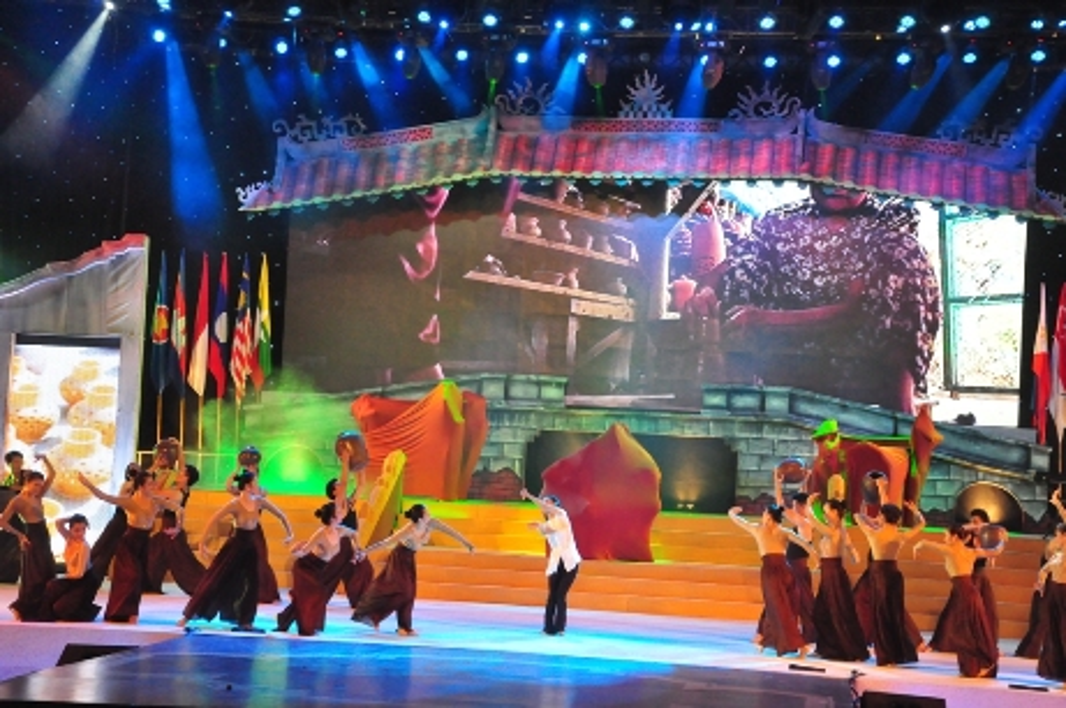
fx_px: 1996
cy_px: 354
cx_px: 533
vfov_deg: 20.1
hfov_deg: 29.9
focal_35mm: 68
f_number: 6.3
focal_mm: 45
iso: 3200
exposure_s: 1/160
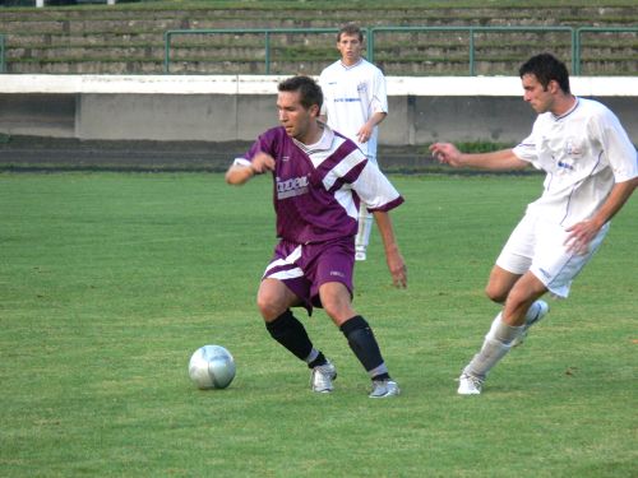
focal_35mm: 302
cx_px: 319
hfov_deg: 6.6
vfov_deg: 4.9
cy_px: 239
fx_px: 5566
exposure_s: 1/250
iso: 200
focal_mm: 63.9
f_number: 3.6
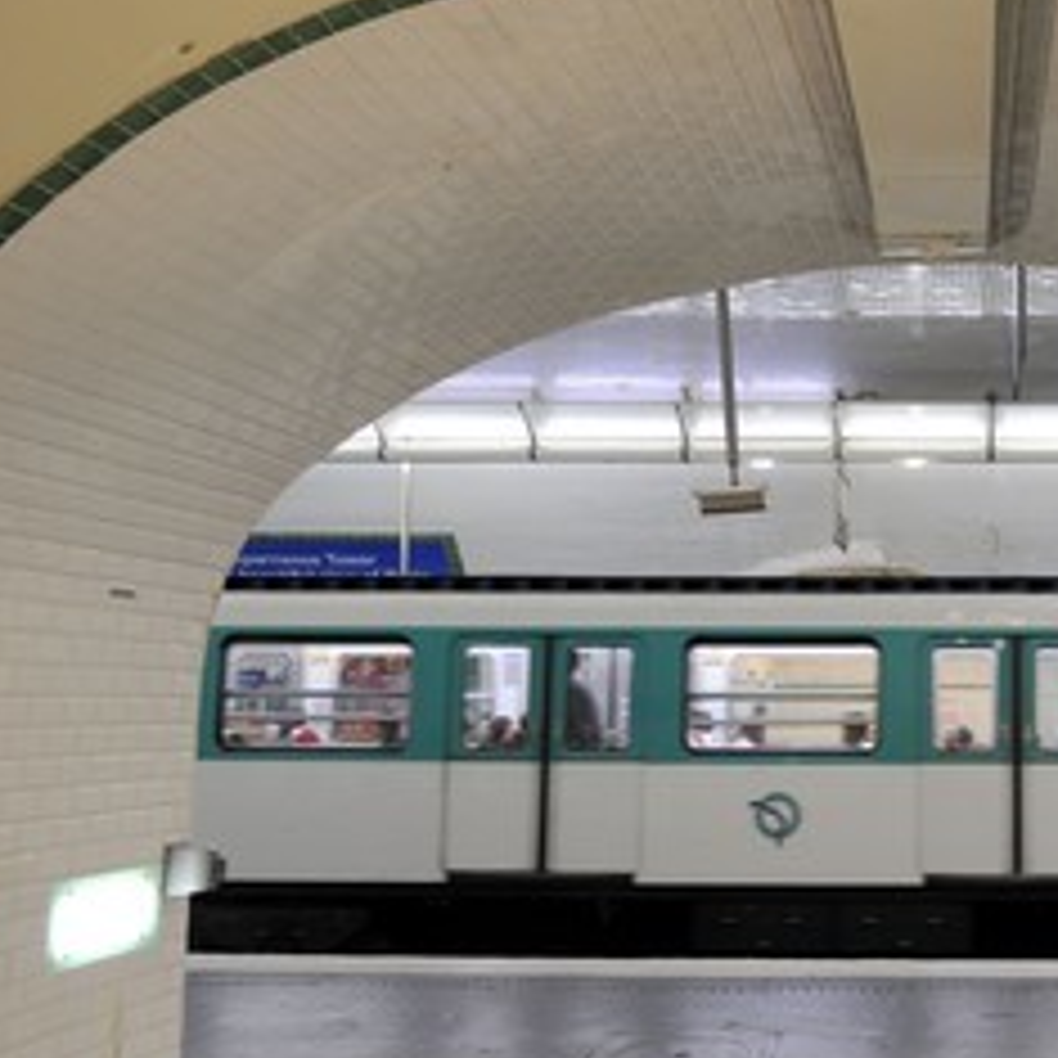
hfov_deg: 36.2
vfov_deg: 38.3
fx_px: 1521
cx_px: 936
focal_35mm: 44
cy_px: 527
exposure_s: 1/40
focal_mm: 29
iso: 800
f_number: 3.5
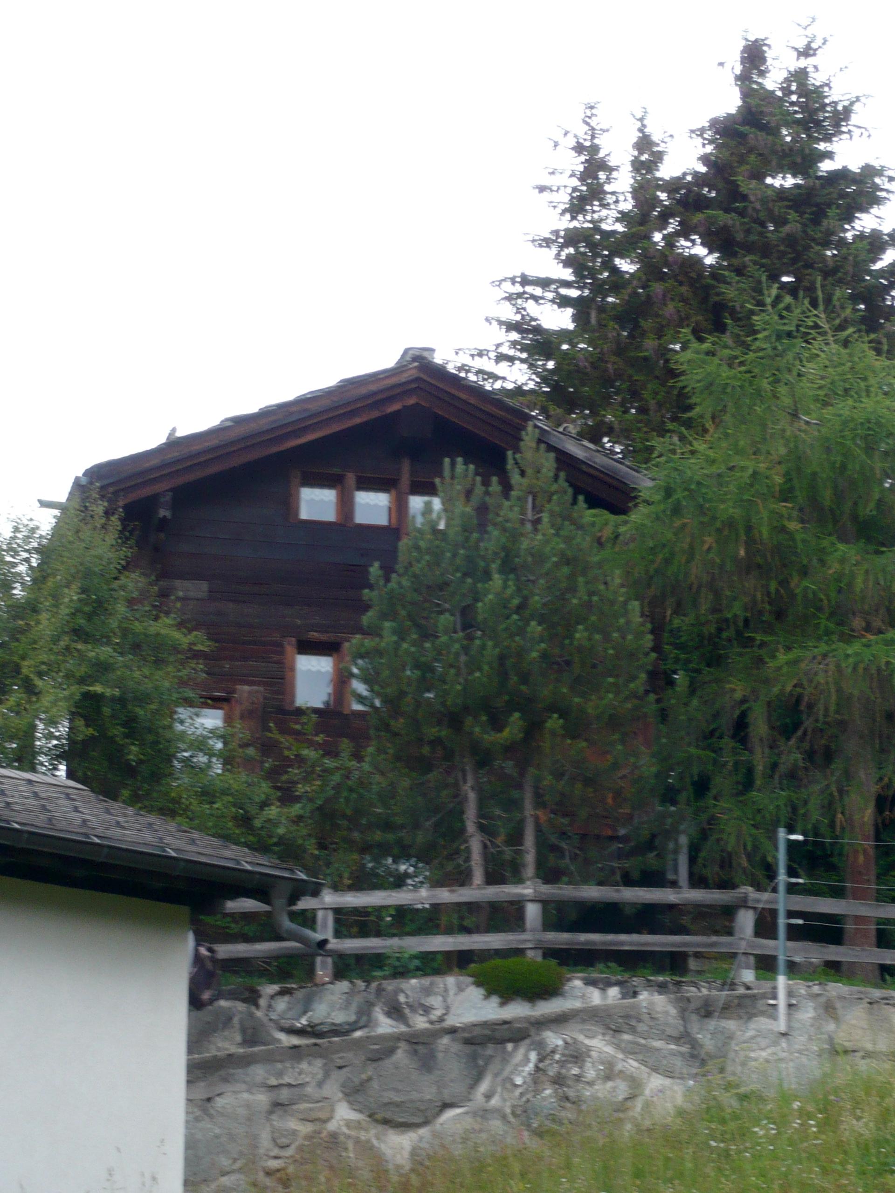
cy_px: 596
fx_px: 3551
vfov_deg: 19.1
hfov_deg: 14.4
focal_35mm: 103
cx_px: 448
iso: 100
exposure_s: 1/50
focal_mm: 14.1
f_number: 5.2
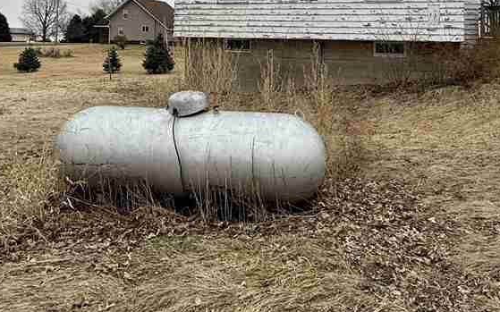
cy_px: 35
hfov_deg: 56.5
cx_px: 289
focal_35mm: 34
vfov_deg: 35.2
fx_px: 463
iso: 50
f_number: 2.2
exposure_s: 1/331
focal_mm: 2.22
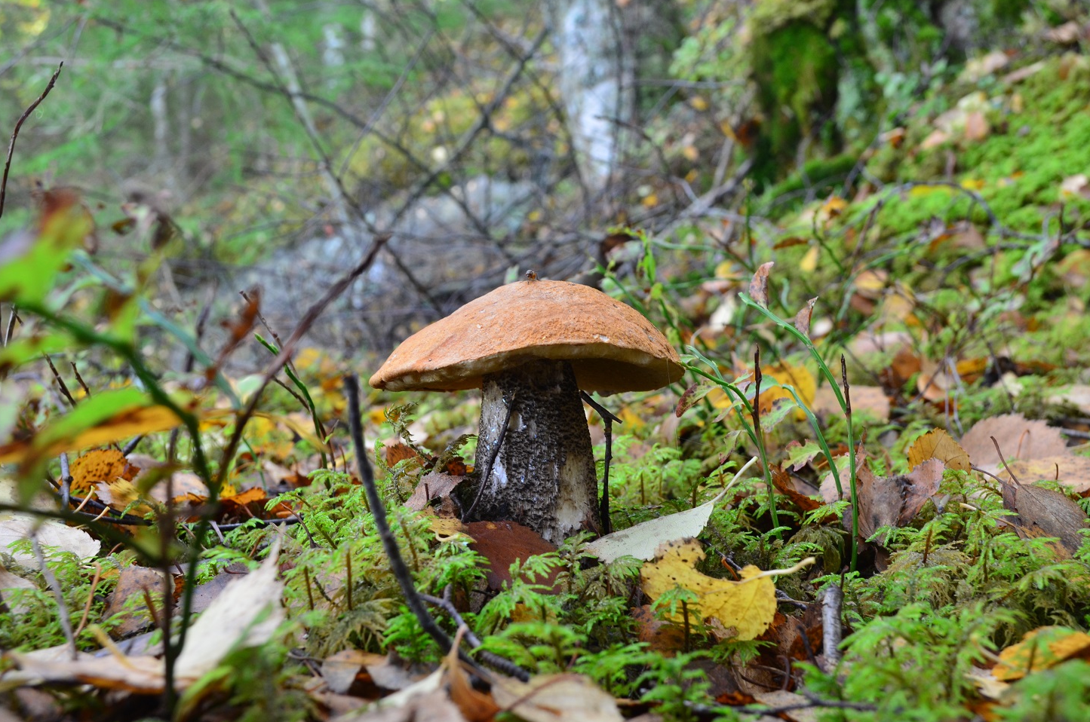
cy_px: 366
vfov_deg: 30.1
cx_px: 542
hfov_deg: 44.1
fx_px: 1345
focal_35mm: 45
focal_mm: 29
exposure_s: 1/15
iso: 400
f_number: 8
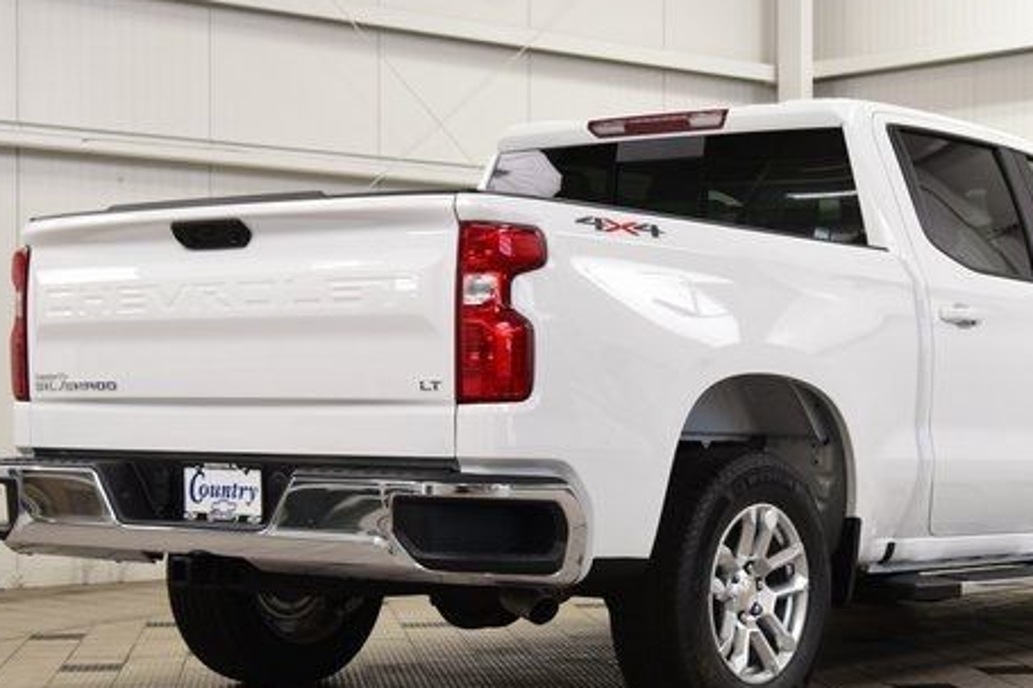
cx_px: 661
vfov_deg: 17.9
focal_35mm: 76
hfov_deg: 26.6
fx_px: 2180
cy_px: 421
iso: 640
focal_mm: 36
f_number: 7.1
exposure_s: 1/30
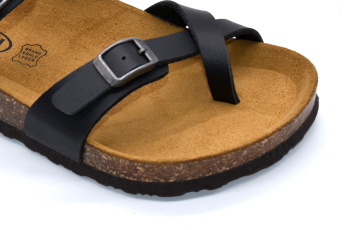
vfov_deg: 10.1
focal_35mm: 136
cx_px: 73
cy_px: 43
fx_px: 1301
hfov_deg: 15.0
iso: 400
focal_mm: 50
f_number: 11
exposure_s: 1/200
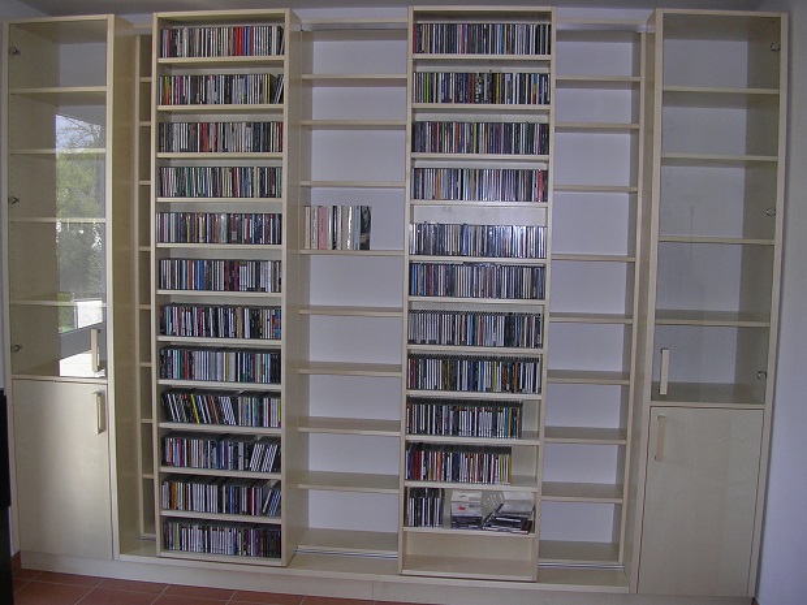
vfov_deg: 37.7
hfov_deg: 49.0
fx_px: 886
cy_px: 302
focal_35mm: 38
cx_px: 404
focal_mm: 5.8
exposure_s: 1/60.1
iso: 50
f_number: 2.8
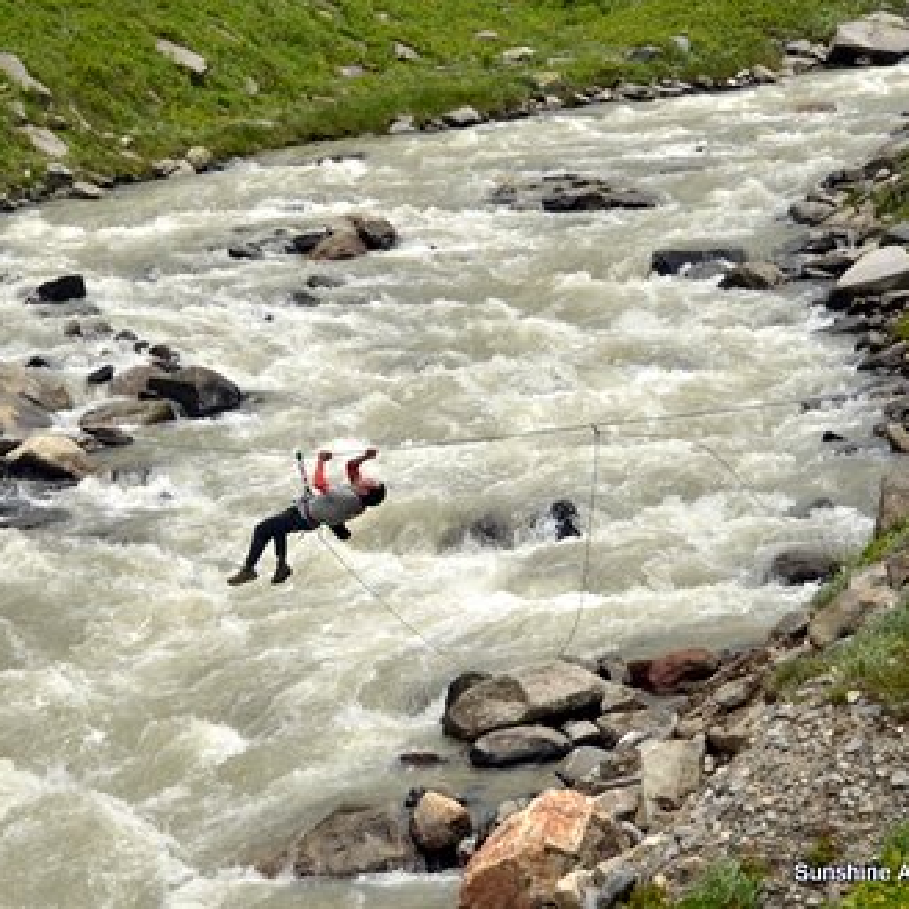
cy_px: 456
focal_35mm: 126
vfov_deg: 13.9
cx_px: 362
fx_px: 3733
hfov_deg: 13.9
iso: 100
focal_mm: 65
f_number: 5
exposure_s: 1/1250
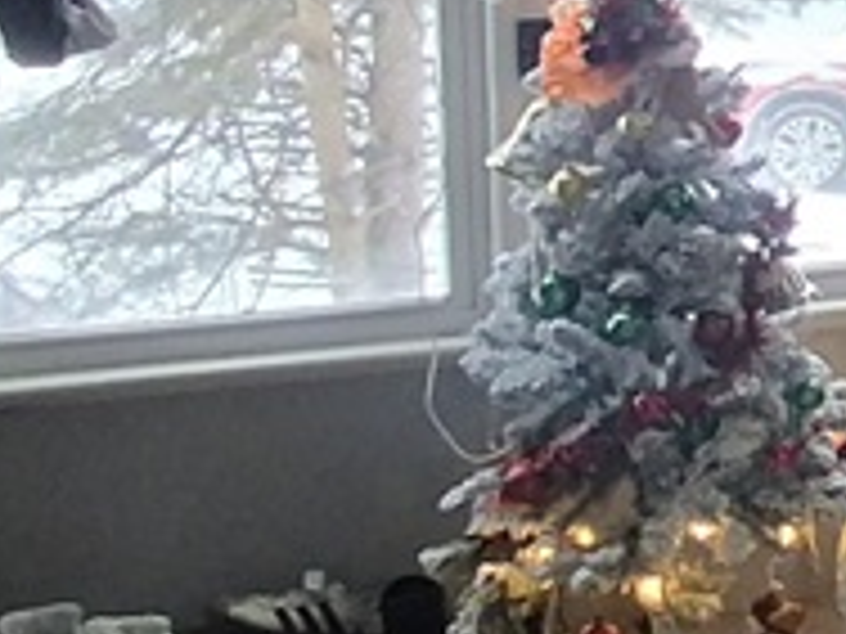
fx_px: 2126
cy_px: 72
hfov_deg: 17.3
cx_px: 1624
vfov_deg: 16.8
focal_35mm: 87
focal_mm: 1.64
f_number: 2.2
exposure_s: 1/40
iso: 250
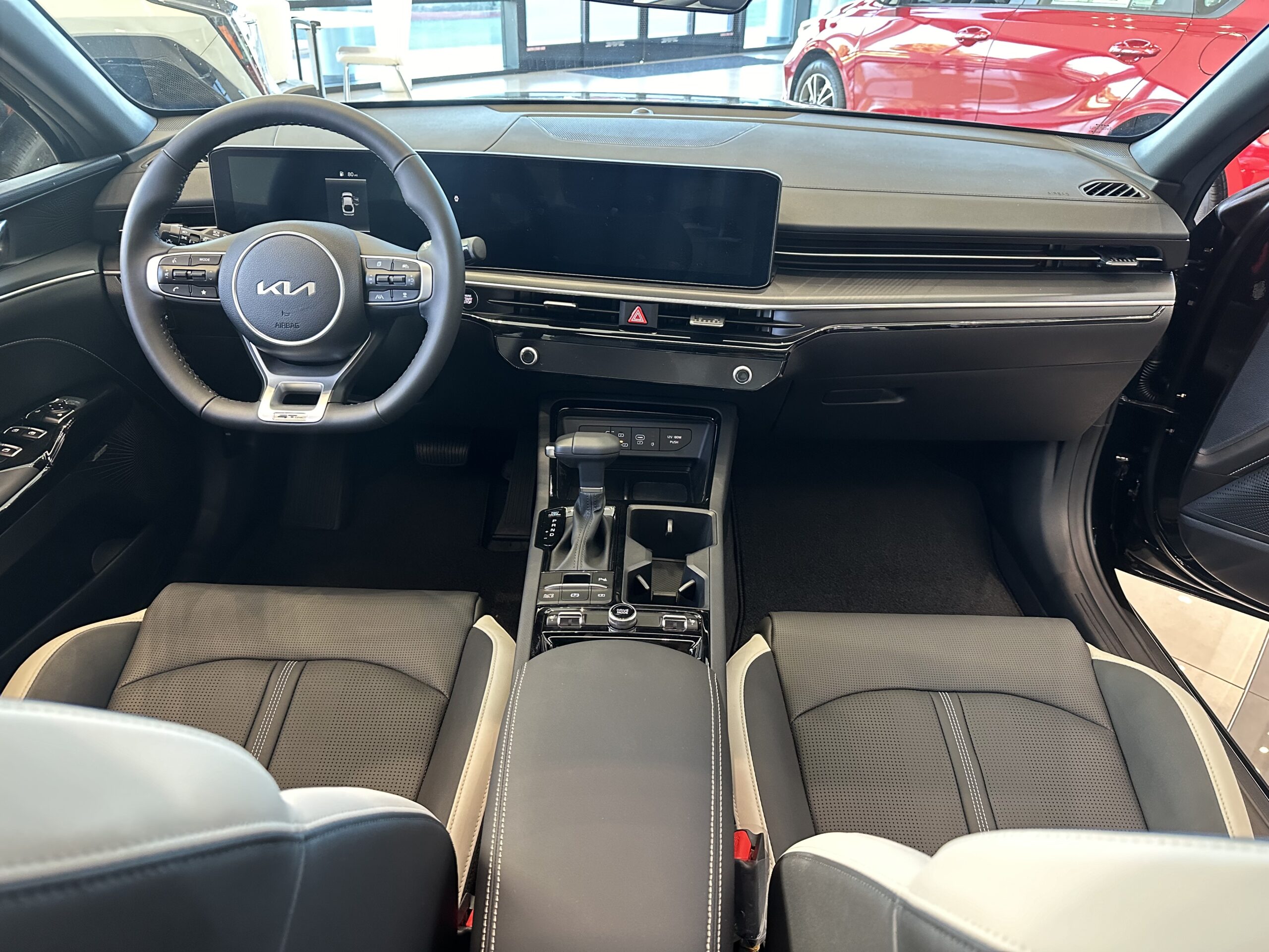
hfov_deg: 71.6
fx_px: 880
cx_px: 634
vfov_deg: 56.8
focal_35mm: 24
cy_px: 476
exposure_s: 1/60
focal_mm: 6.86
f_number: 1.78
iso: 500
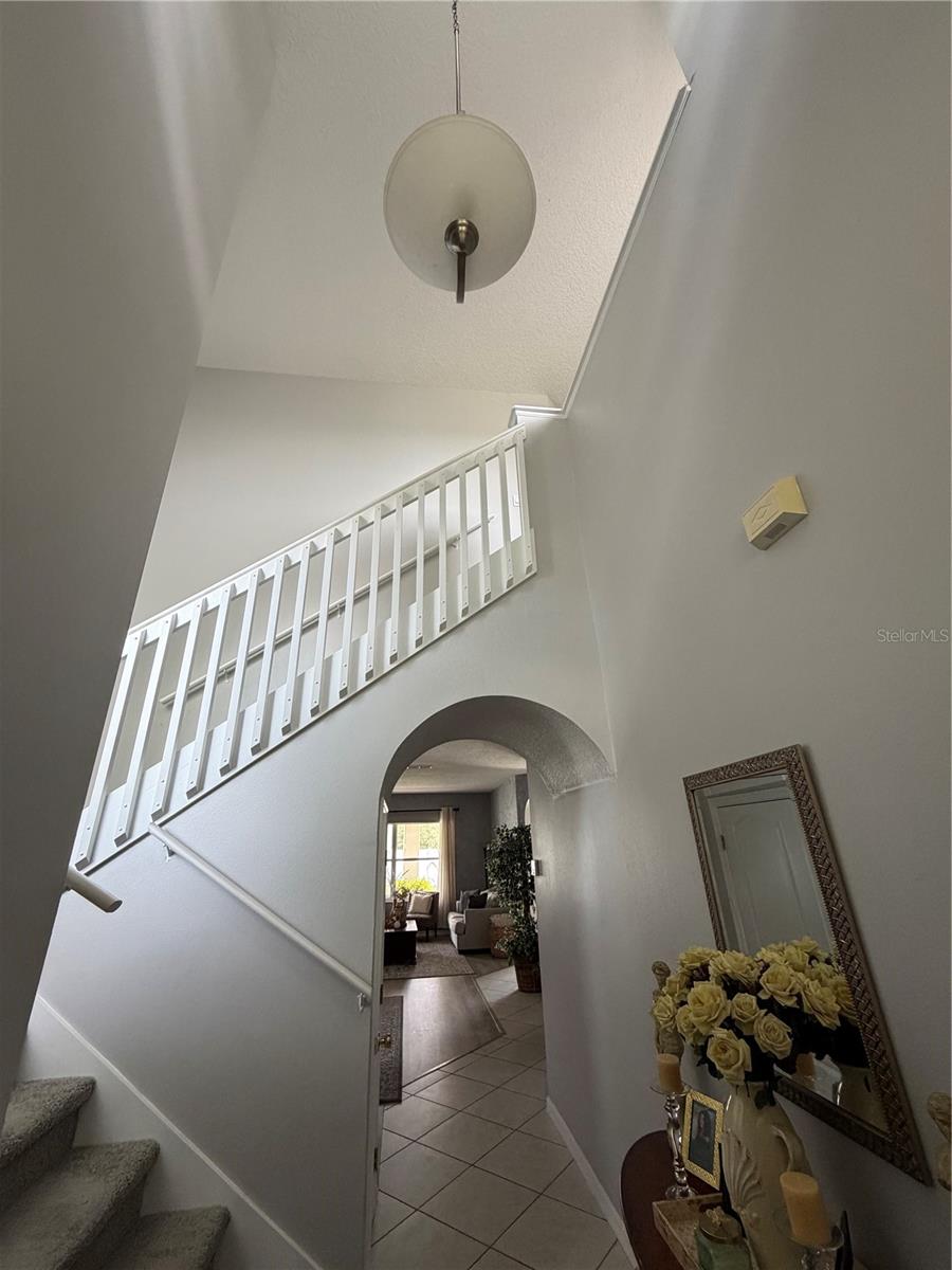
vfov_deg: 102.1
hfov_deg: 85.7
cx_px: 476
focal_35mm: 14
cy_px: 635
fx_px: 513
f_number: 2.2
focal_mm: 2.22
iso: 320
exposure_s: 1/121
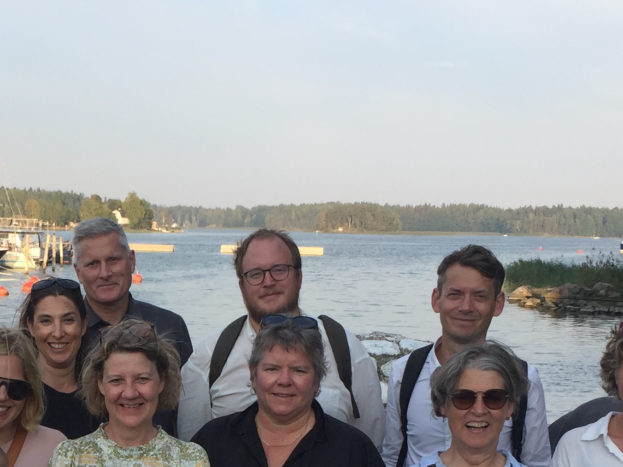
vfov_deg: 20.0
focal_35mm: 70
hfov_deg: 27.3
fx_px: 1260
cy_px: 520
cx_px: 131
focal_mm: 4.15
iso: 32
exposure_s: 1/732
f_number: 2.2
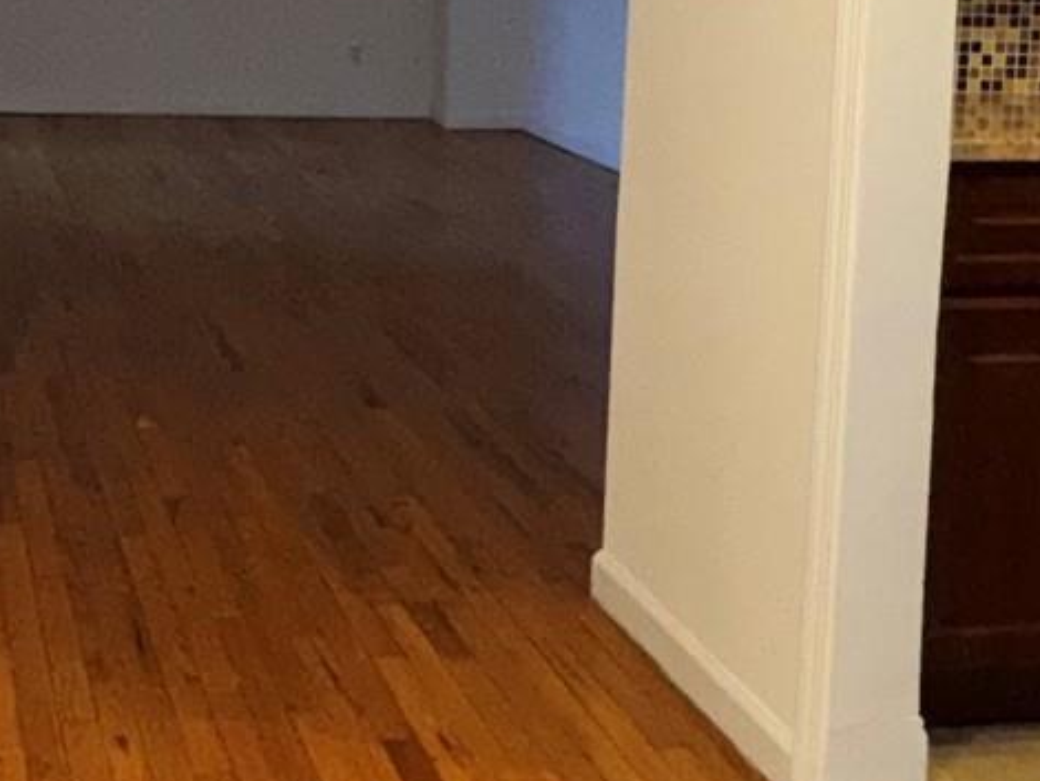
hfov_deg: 30.8
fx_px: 1834
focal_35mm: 61
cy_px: 0
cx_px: 193
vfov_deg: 23.1
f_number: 2.2
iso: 640
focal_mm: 2.22
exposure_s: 1/60
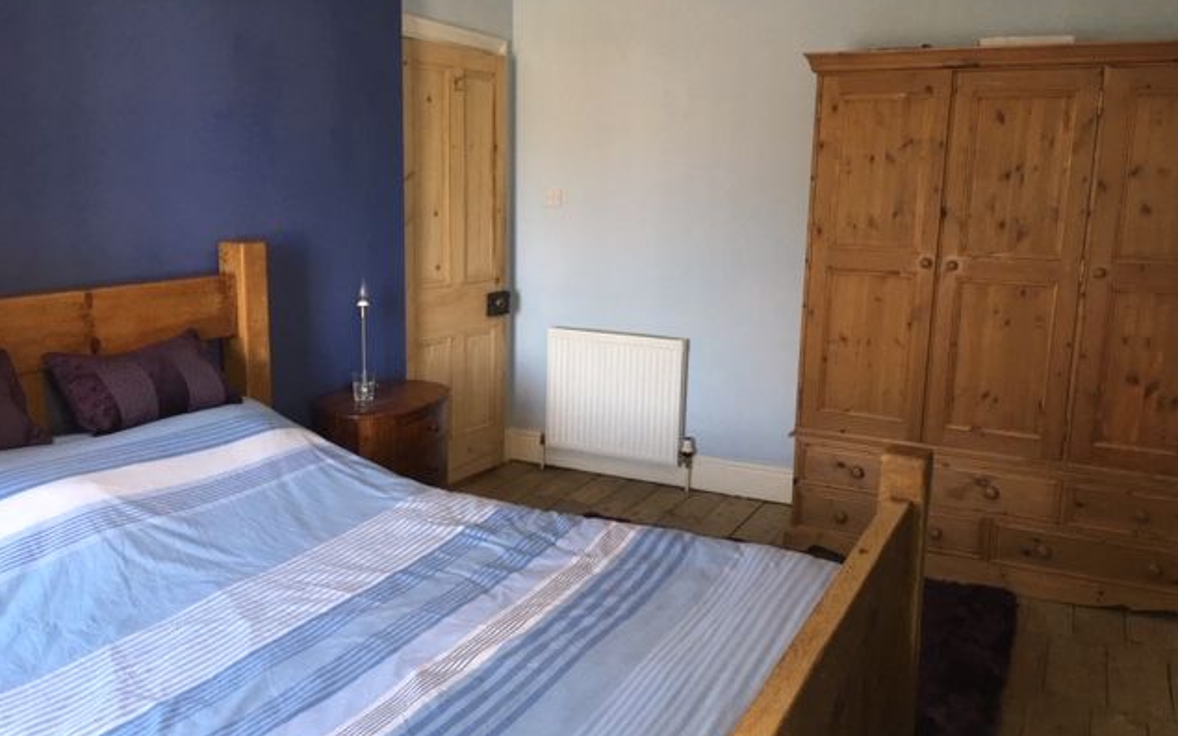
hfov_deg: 61.2
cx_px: 586
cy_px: 367
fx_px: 995
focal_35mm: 31
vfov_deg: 40.6
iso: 100
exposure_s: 1/33
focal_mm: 4.15
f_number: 2.2
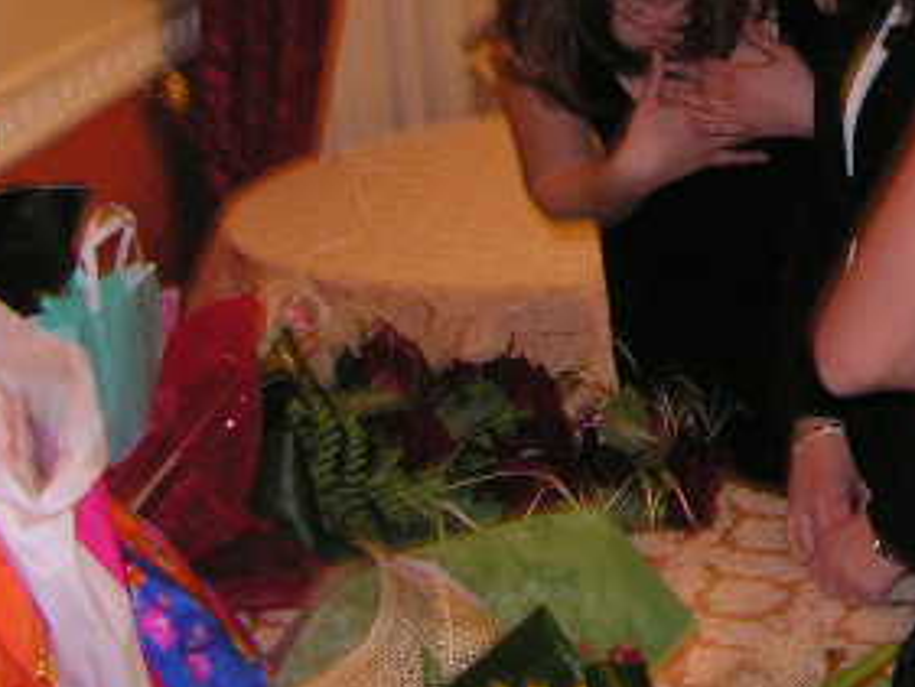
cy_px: -33
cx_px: 944
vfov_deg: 17.5
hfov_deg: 22.8
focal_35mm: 82
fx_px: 2168
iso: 200
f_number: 3.2
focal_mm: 6
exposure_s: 1/40
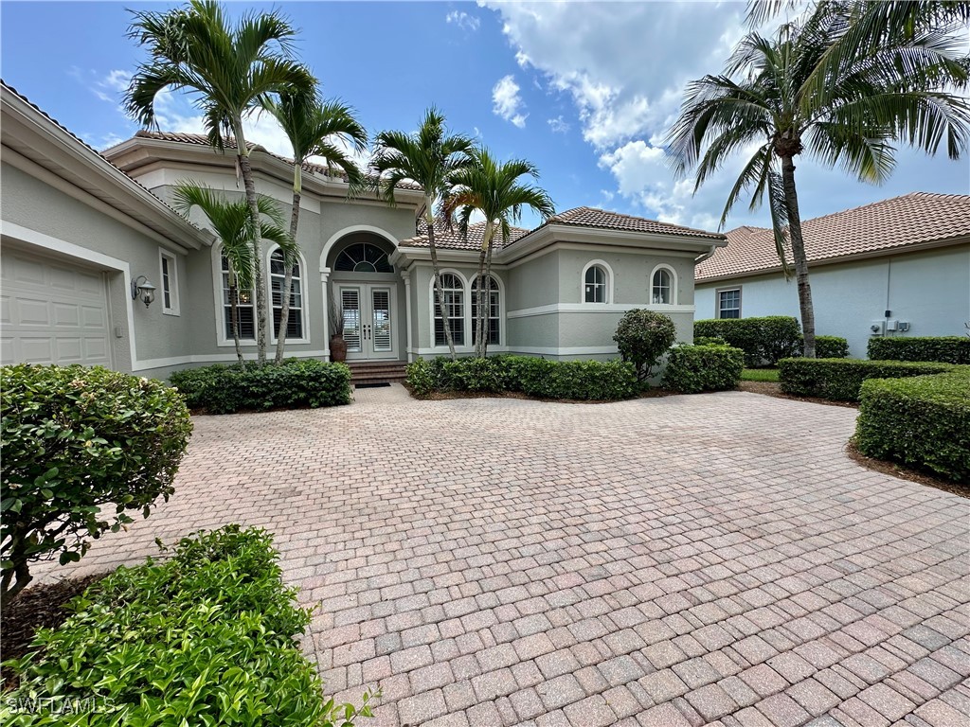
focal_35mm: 14
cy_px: 364
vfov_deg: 85.7
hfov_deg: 102.1
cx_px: 485
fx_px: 392
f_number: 2.2
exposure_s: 1/849
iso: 40
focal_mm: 2.22
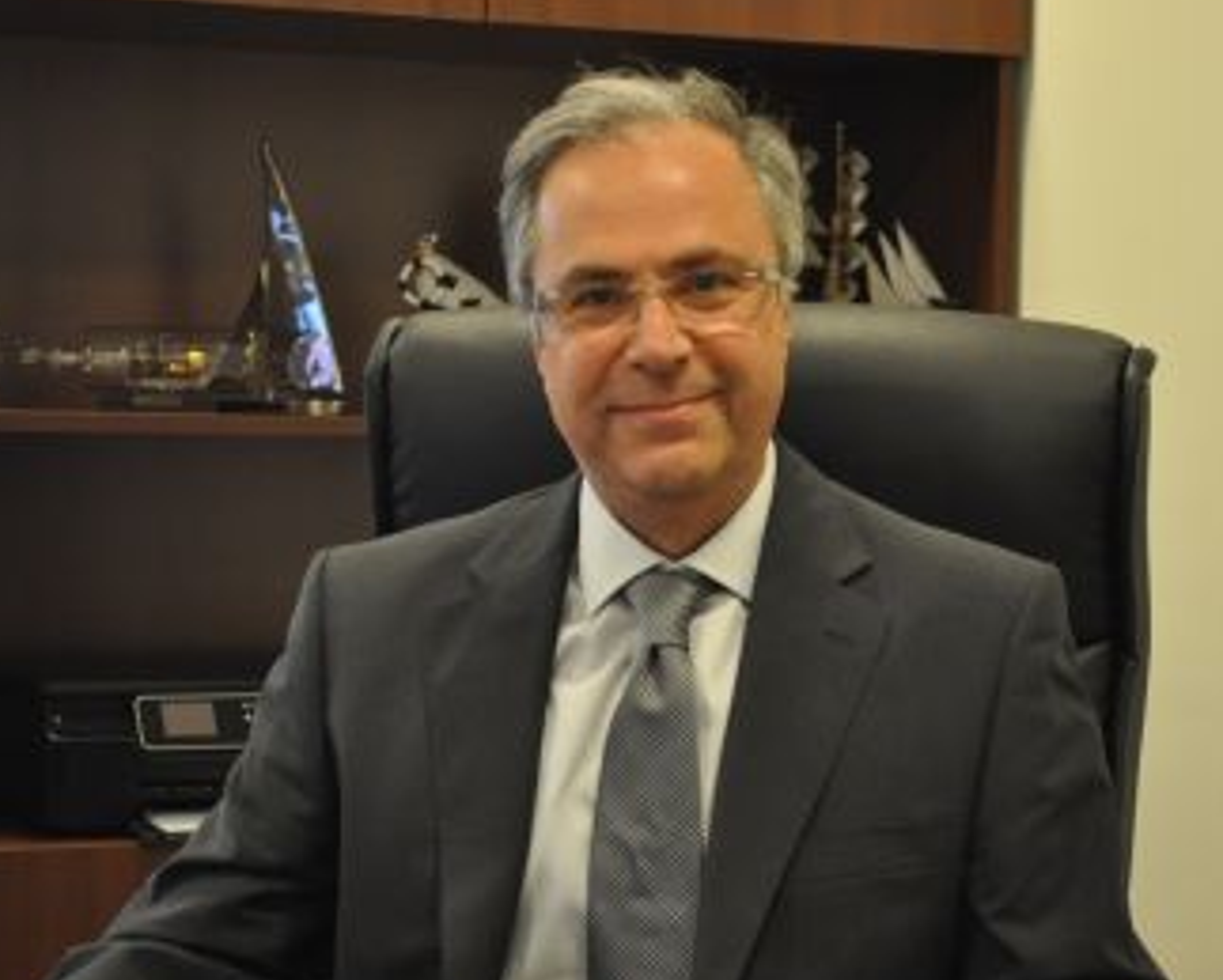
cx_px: 761
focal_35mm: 94
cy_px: 505
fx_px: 3406
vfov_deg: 16.4
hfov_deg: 20.3
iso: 1600
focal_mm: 48
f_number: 5.3
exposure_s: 1/30
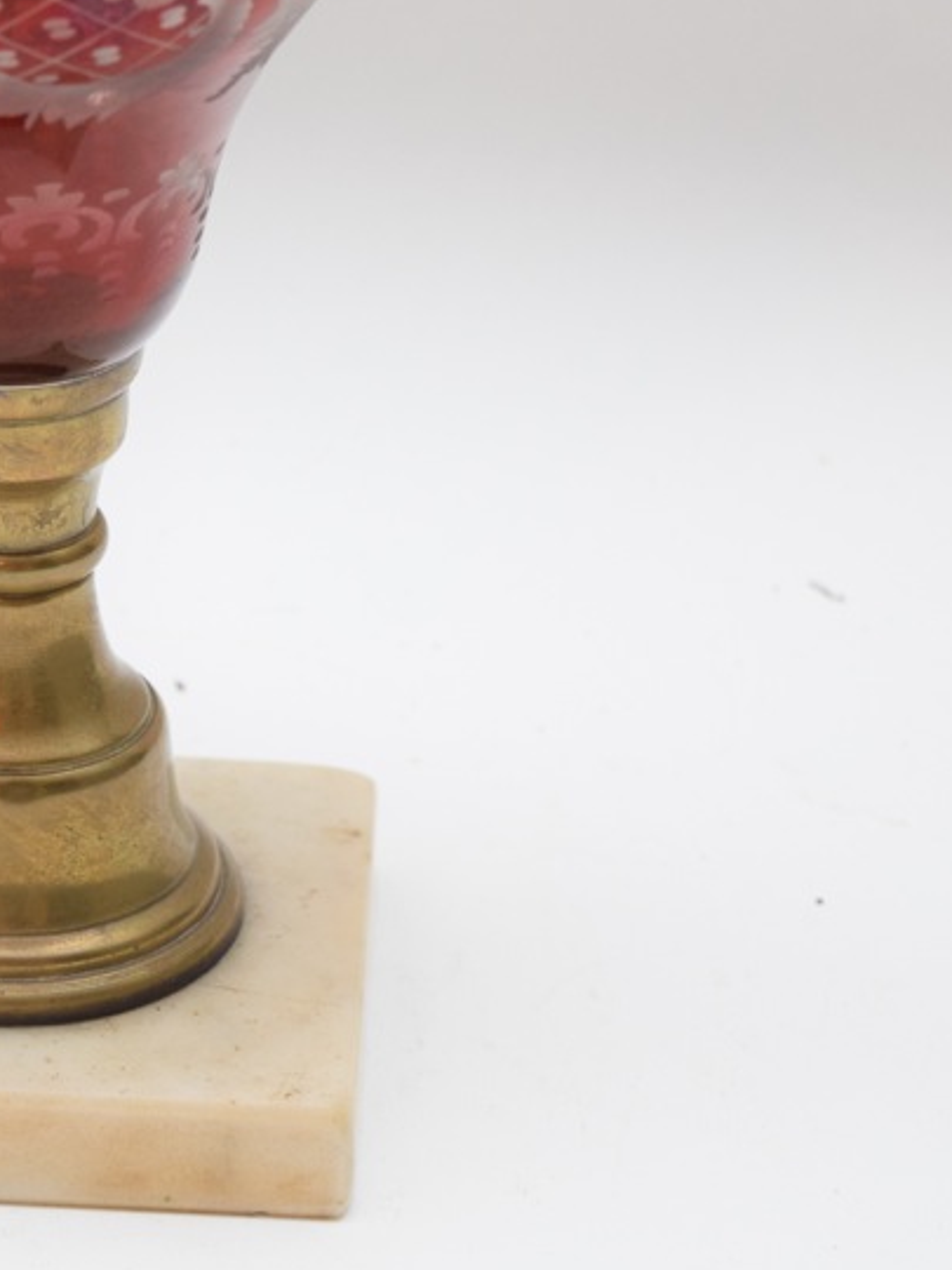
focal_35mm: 147
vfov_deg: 13.4
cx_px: 19
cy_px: 559
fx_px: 5386
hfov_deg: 10.0
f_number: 5.6
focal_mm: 55
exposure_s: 1/60
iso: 1250
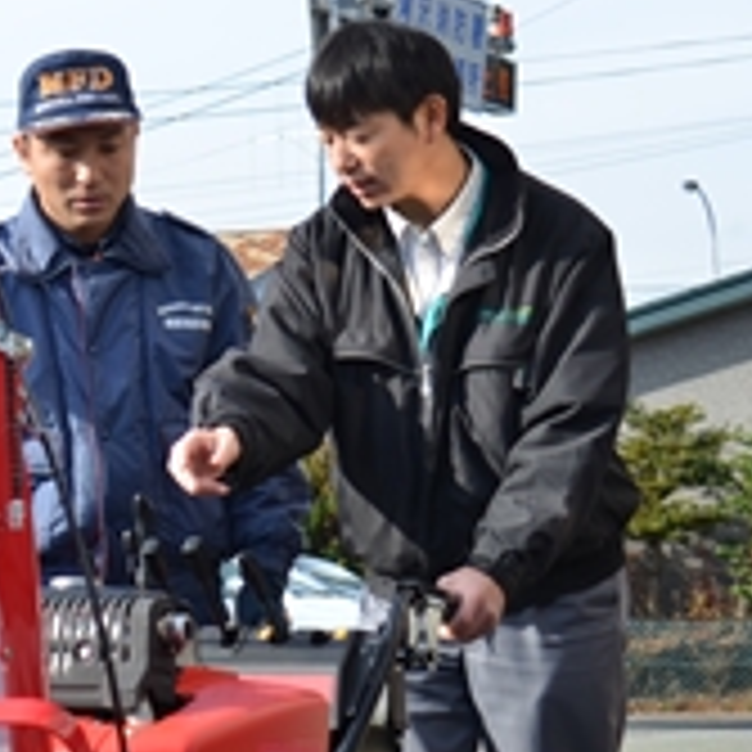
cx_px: -284
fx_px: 3736
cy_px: 313
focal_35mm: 152
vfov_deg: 11.5
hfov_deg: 11.2
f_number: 5.6
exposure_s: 1/320
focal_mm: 40
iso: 125
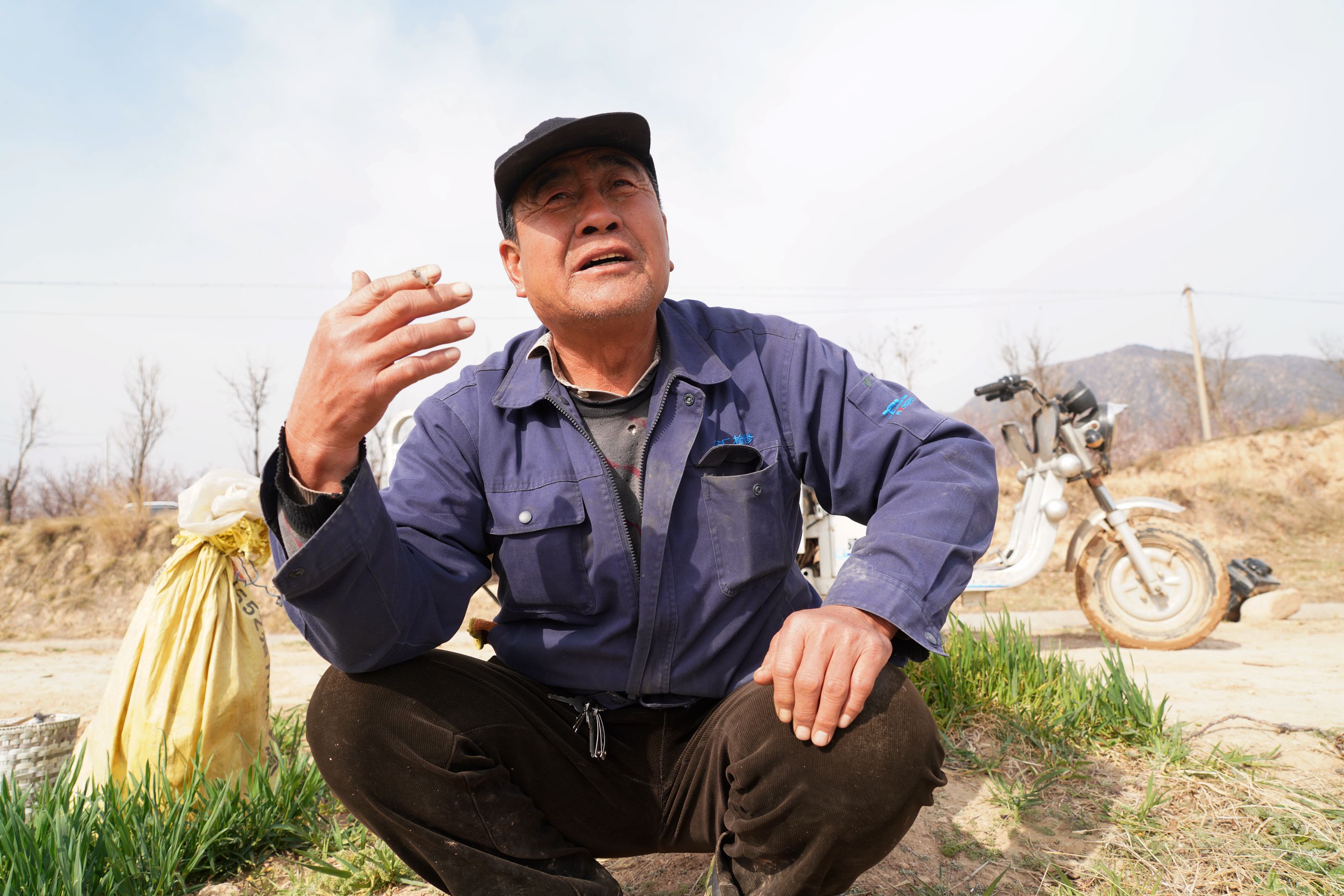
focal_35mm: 24
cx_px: 672
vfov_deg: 53.2
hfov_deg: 73.7
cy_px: 448
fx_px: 896
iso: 100
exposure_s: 1/200
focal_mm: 24
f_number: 5.6
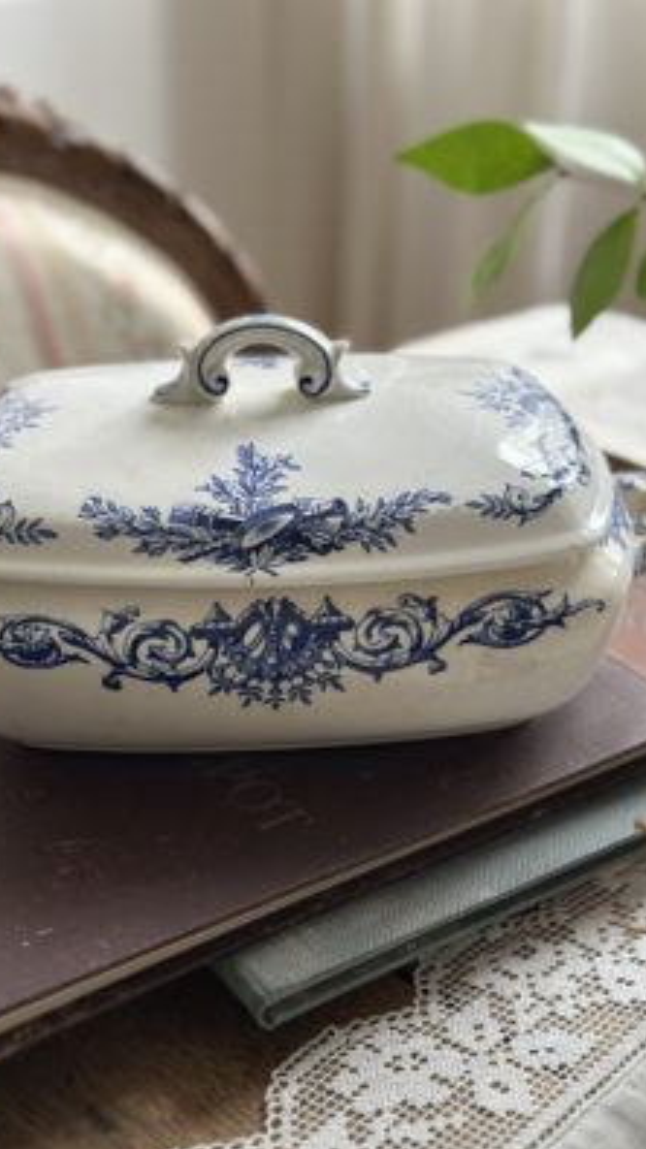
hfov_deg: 22.6
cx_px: 256
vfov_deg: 39.2
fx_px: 1615
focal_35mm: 53
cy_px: 576
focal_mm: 6.86
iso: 125
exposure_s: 1/60
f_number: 1.78
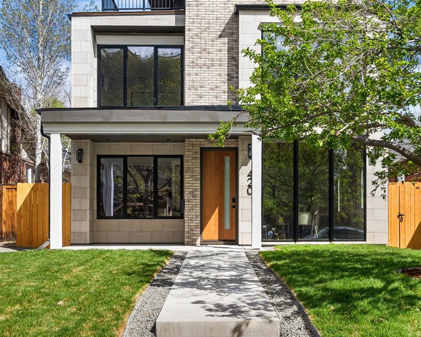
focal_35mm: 37
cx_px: 226
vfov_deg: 39.9
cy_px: 125
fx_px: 461
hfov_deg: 49.0
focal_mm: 23
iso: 640
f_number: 8
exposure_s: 1/1250
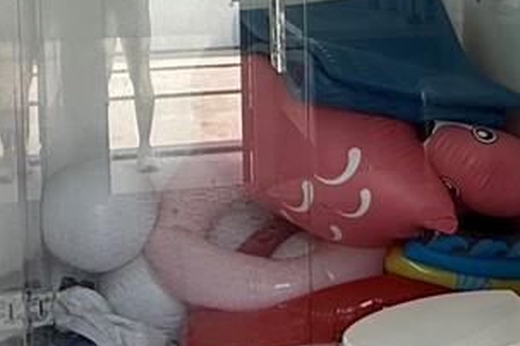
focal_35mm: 77
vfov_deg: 17.3
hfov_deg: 25.6
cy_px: -3
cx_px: 451
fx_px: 1112
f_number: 2.2
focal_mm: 2.22
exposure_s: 1/265
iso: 64
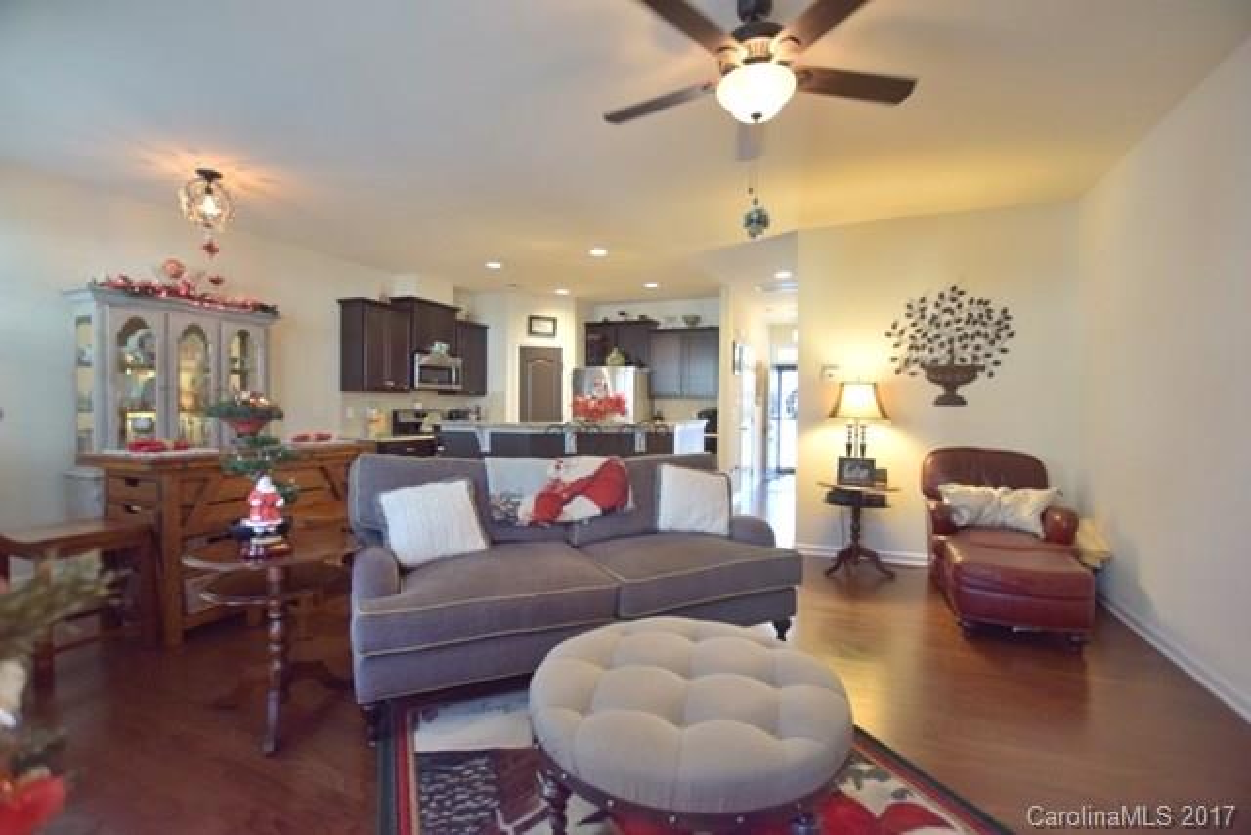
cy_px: 418
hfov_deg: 100.4
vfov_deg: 77.4
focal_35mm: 15
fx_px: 521
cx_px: 626
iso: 900
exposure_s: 1/60
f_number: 3.5
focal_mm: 10
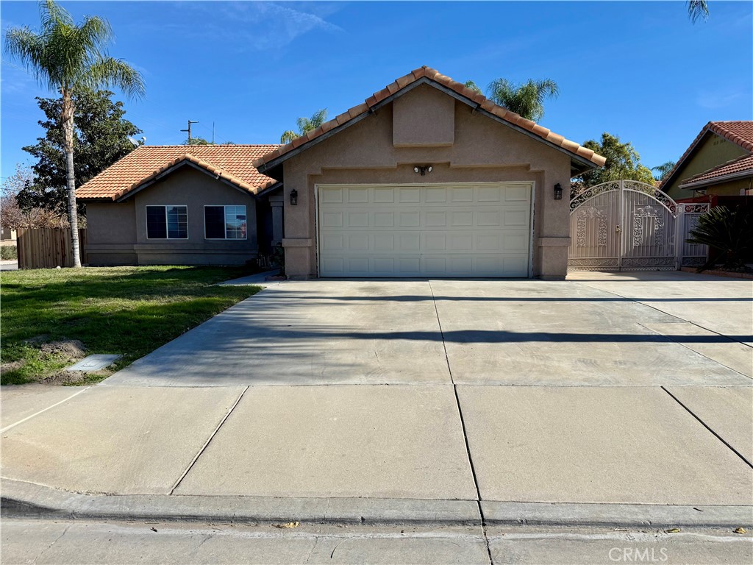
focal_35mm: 24
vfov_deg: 56.8
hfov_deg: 71.6
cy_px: 282
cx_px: 376
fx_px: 522
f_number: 1.78
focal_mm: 6.76
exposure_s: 1/3279
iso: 80
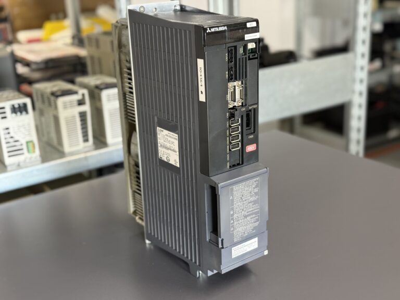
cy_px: 150
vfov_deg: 30.3
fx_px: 555
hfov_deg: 39.7
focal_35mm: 48
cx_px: 200
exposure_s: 1/50
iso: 200
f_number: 1.78
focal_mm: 6.76
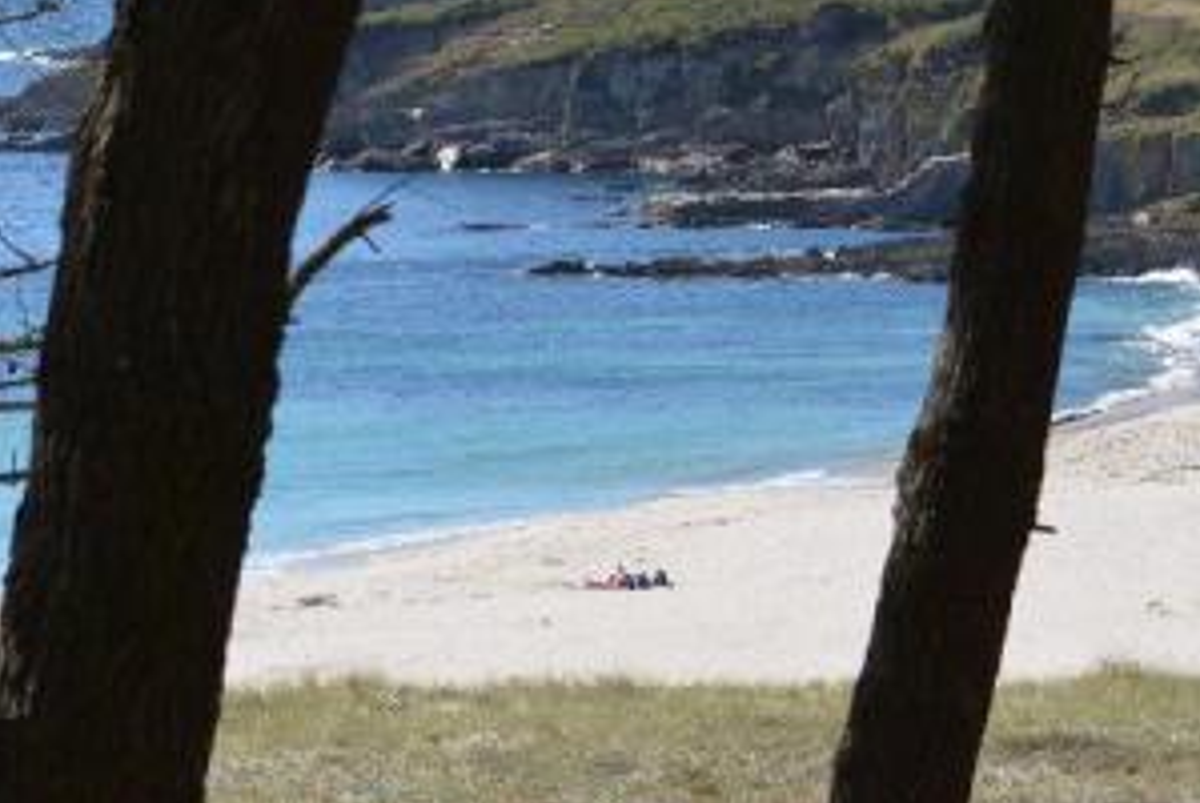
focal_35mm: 187
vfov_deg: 7.3
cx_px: 690
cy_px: -72
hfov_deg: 11.0
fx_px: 6239
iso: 160
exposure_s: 1/320
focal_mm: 70
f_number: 9
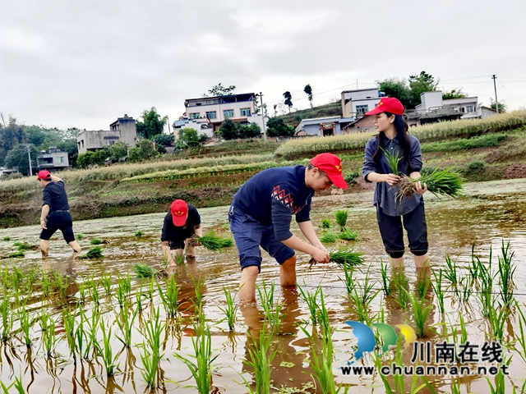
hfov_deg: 54.0
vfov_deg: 41.8
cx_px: 263
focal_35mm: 34
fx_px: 517
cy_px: 197
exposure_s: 1/293
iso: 50
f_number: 1.9
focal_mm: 6.71
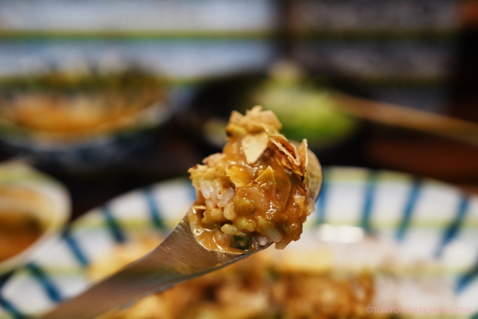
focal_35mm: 63
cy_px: 160
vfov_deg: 21.6
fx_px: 837
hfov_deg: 31.9
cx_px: 239
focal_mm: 63
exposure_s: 1/500
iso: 4000
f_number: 3.2
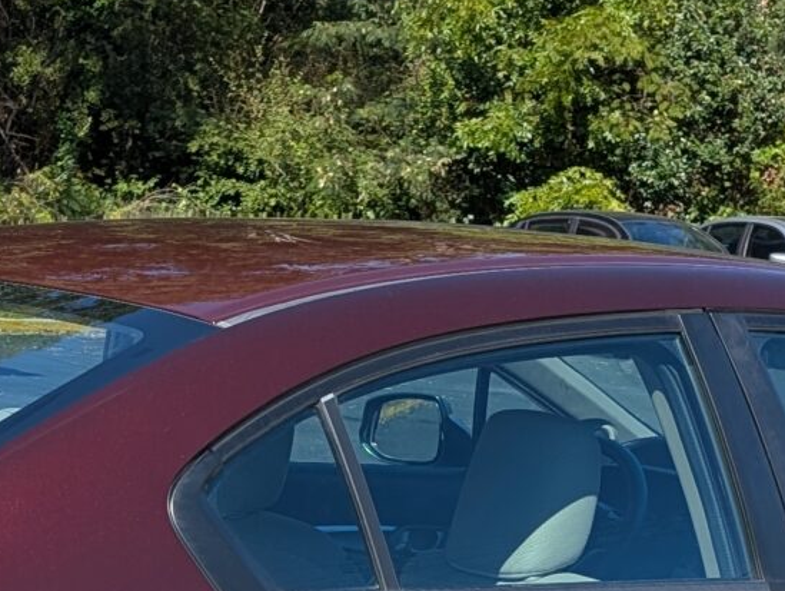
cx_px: 333
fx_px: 2543
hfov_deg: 17.5
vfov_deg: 12.8
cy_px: 790
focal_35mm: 112
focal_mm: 6.9
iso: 20
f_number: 1.68
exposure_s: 1/778
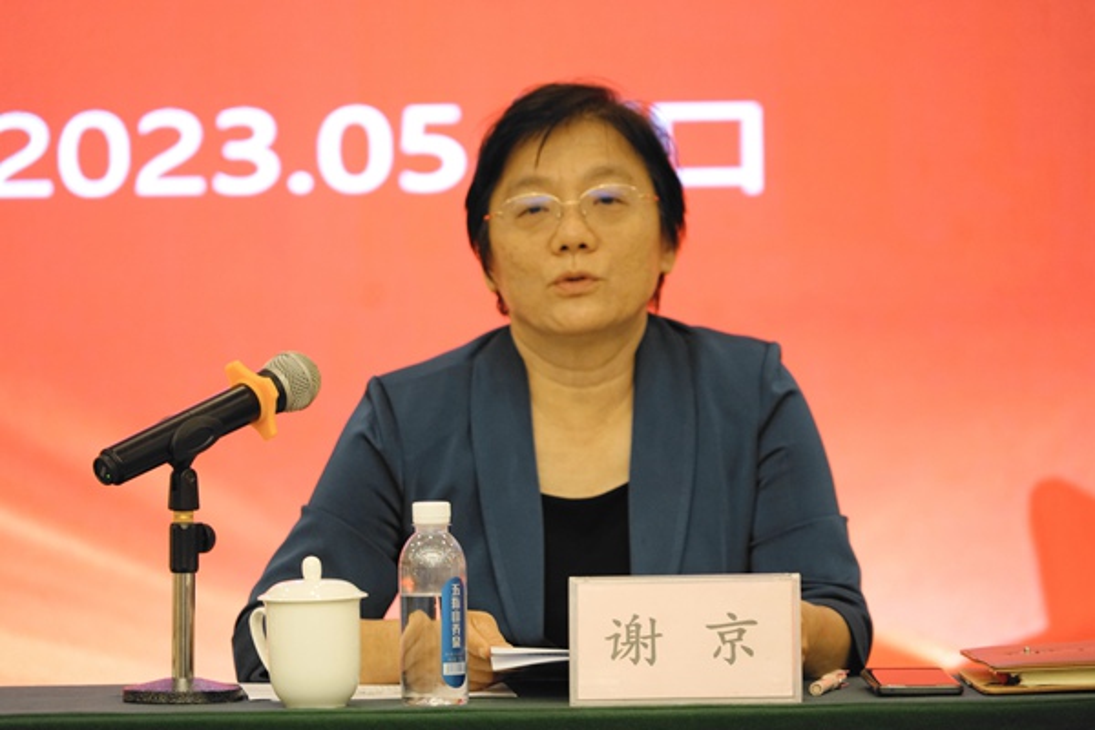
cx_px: 548
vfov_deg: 5.7
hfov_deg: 8.6
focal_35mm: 240
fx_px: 7299
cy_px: 365
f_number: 6.3
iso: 2000
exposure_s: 1/60
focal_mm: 240
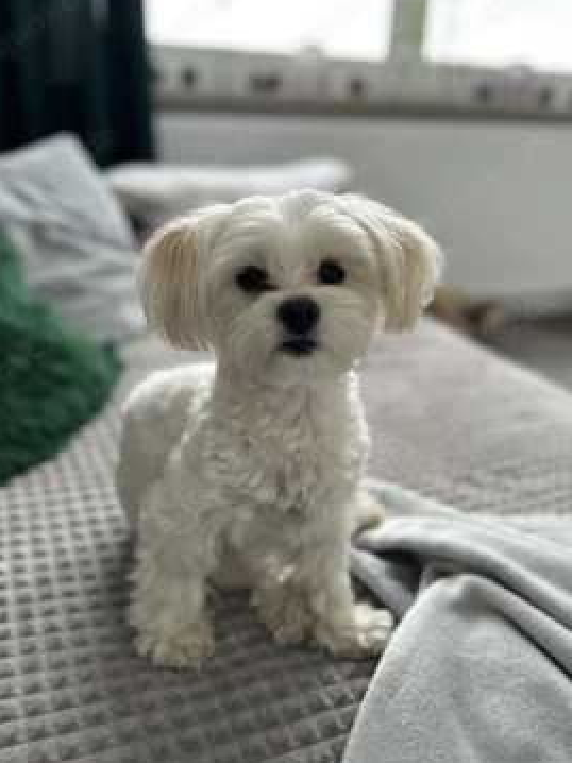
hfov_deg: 48.2
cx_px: 279
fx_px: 639
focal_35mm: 29
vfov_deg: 61.7
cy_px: 368
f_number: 1.5
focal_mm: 5.7
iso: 100
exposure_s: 1/121
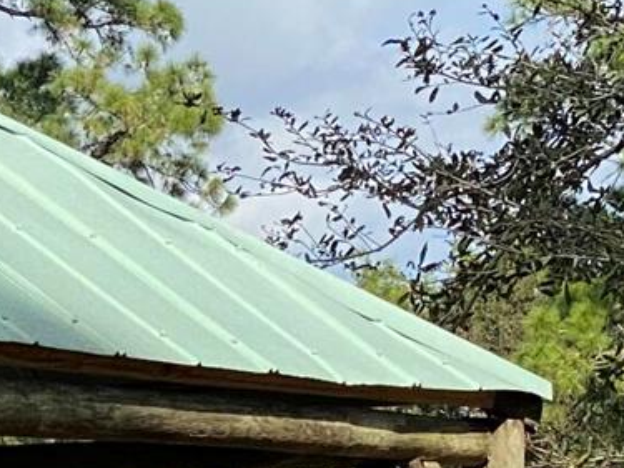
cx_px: -37
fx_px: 5118
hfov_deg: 6.9
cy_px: 675
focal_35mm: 284
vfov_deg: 5.2
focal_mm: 6
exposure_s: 1/813
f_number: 2
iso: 20
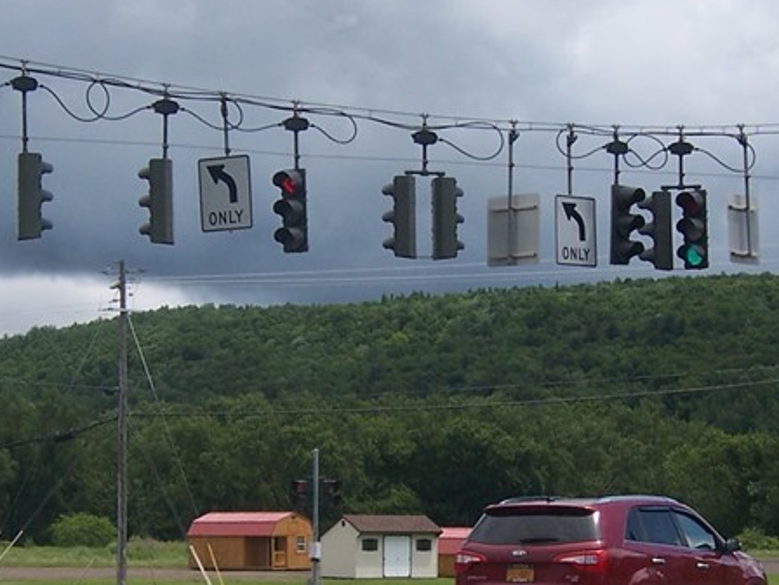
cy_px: 399
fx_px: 2520
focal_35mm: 112
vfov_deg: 13.2
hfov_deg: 17.6
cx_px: 409
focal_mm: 8.2
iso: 80
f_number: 4.8
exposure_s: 1/750
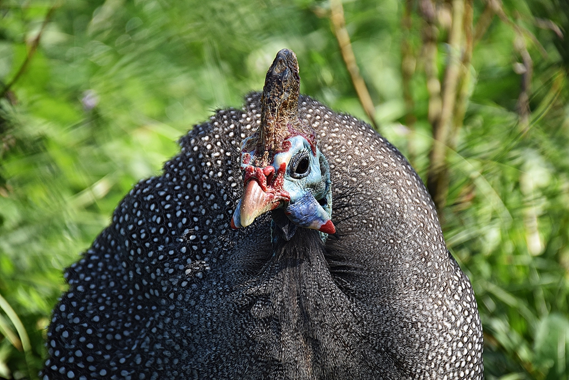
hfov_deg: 9.8
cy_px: 190
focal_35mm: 210
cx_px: 284
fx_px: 3319
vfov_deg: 6.5
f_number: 5.6
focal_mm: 140
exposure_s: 1/320
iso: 400
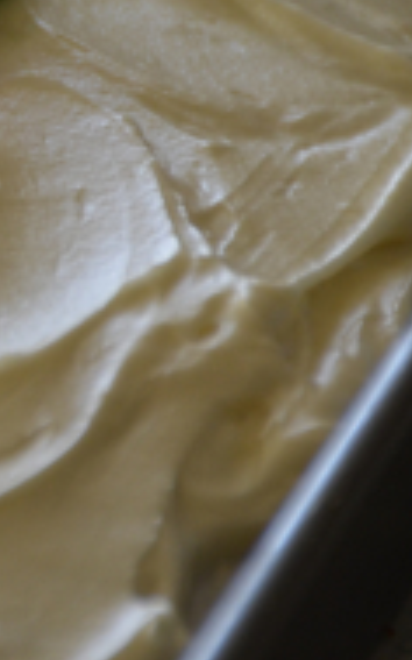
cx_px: -454
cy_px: 175
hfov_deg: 1.5
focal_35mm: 890
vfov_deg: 2.4
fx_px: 16001
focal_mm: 200
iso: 800
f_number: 5.6
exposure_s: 1/400
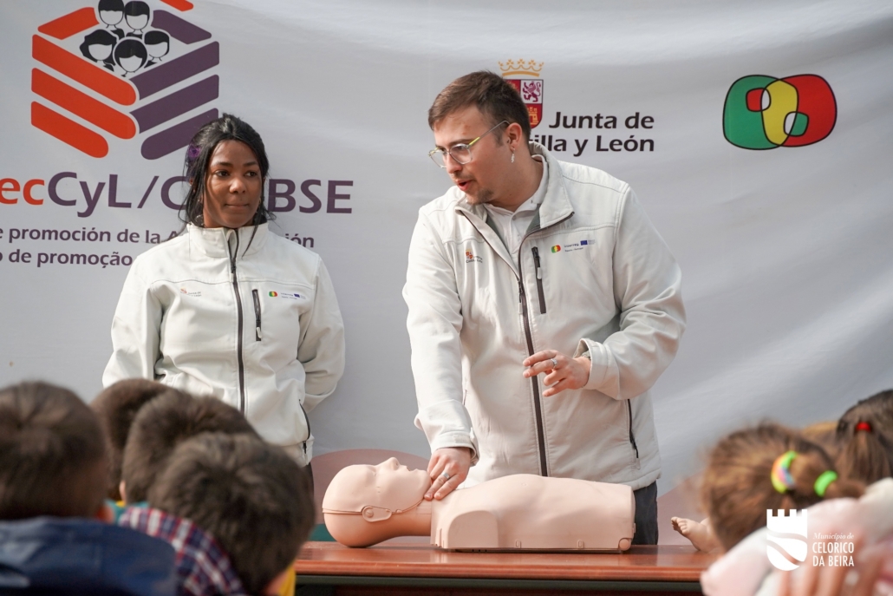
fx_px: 3126
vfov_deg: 10.9
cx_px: 446
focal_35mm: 126
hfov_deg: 16.3
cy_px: 298
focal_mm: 84
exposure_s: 1/160
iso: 320
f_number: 5.6
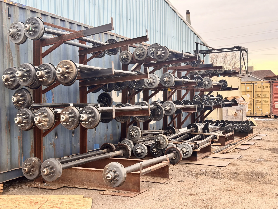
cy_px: 104
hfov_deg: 39.7
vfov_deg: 30.3
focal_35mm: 48
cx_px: 139
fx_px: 385
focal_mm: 6.76
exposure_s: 1/499
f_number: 1.78
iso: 64
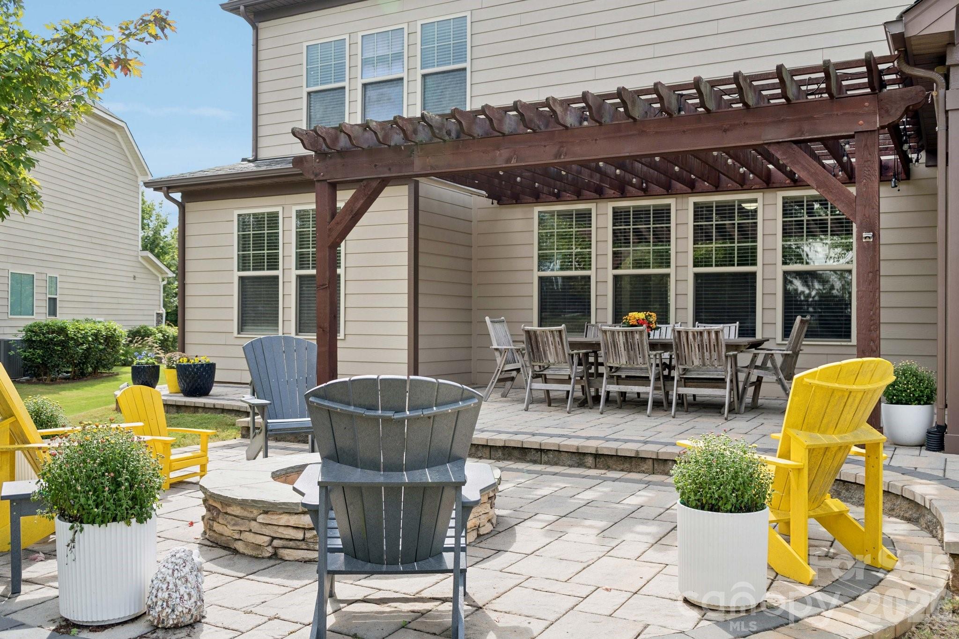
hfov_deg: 60.3
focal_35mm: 31
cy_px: 320
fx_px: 826
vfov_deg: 42.3
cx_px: 480
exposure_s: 1/250
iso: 100
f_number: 4.5
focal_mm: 31
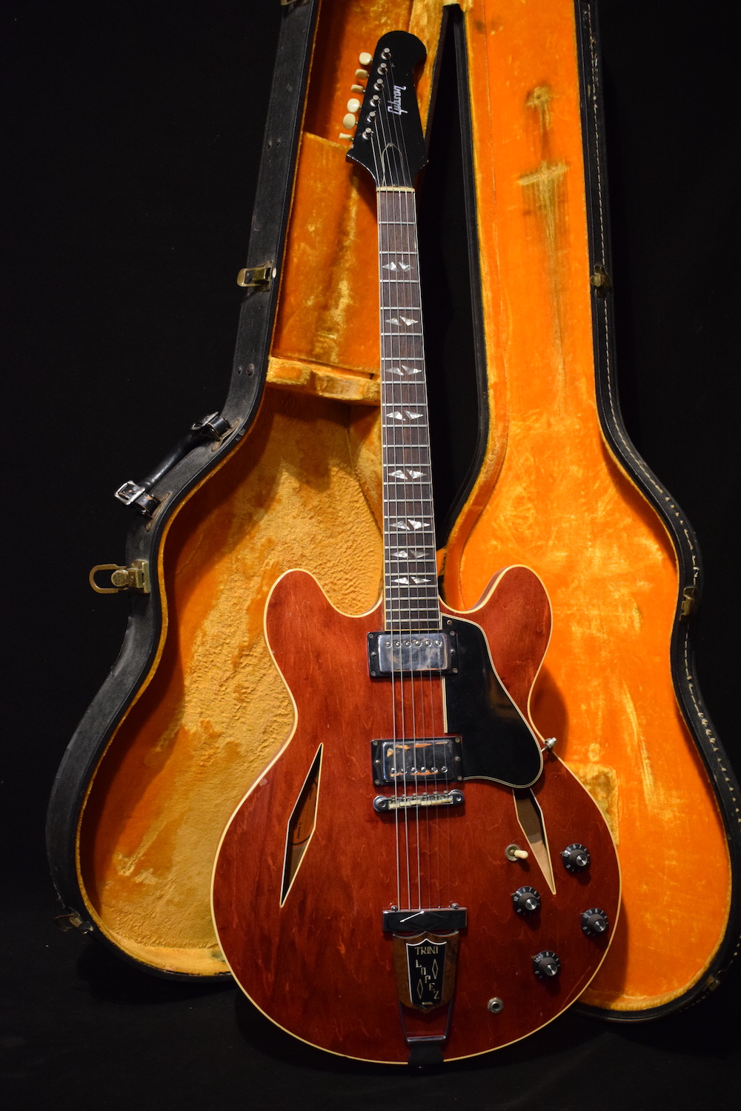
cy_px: 556
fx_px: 1250
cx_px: 370
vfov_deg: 47.9
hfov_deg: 33.0
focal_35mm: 40
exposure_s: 1/30
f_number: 4
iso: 2500
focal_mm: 27
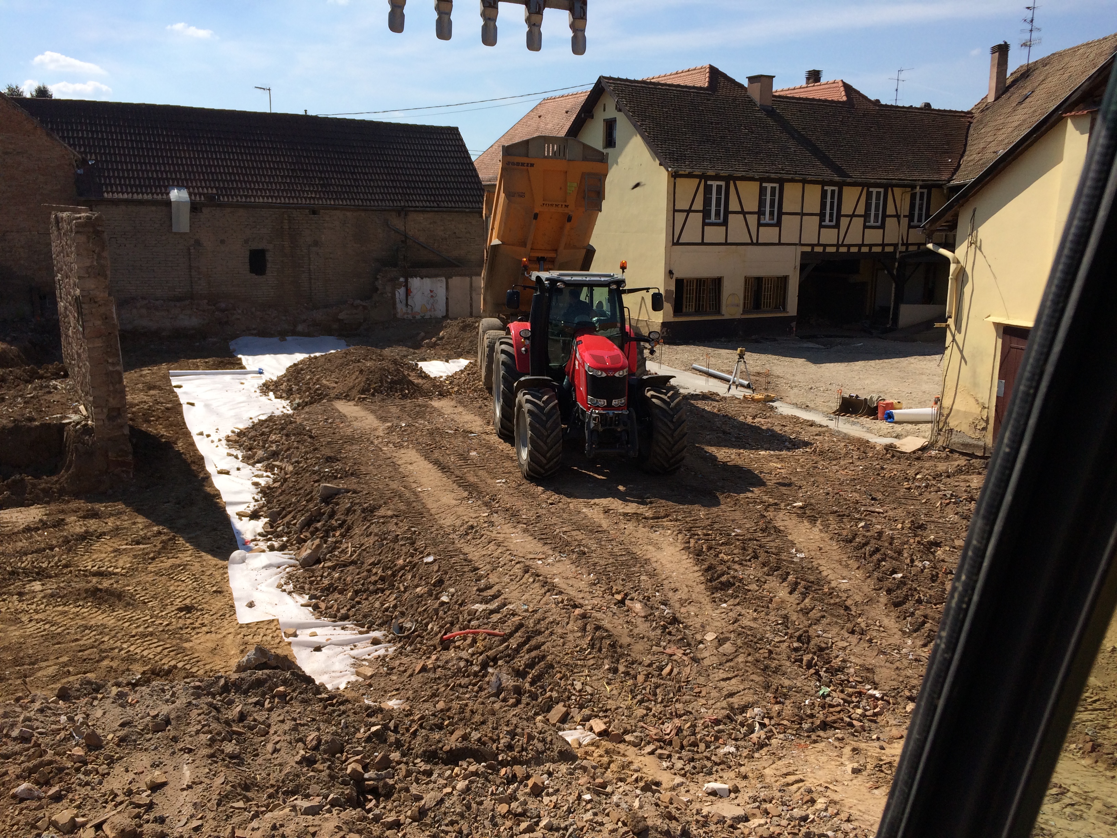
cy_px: 419
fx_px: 936
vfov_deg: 48.2
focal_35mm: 29
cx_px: 558
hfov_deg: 61.7
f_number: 2.2
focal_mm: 4.15
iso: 32
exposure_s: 1/2933
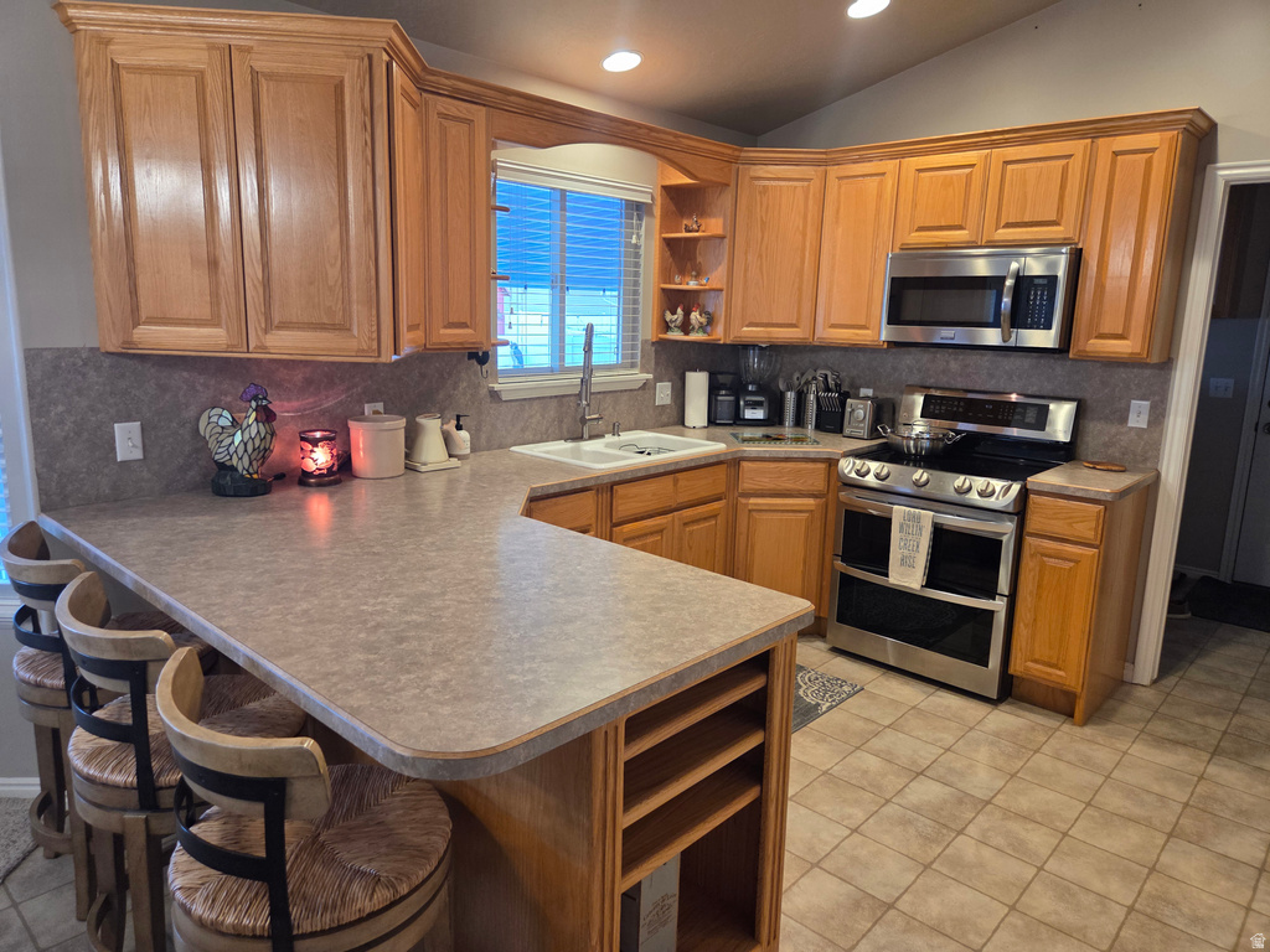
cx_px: 635
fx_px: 844
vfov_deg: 58.9
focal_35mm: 23
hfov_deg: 73.9
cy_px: 476
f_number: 1.8
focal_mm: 5.4
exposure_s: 1/120
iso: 250
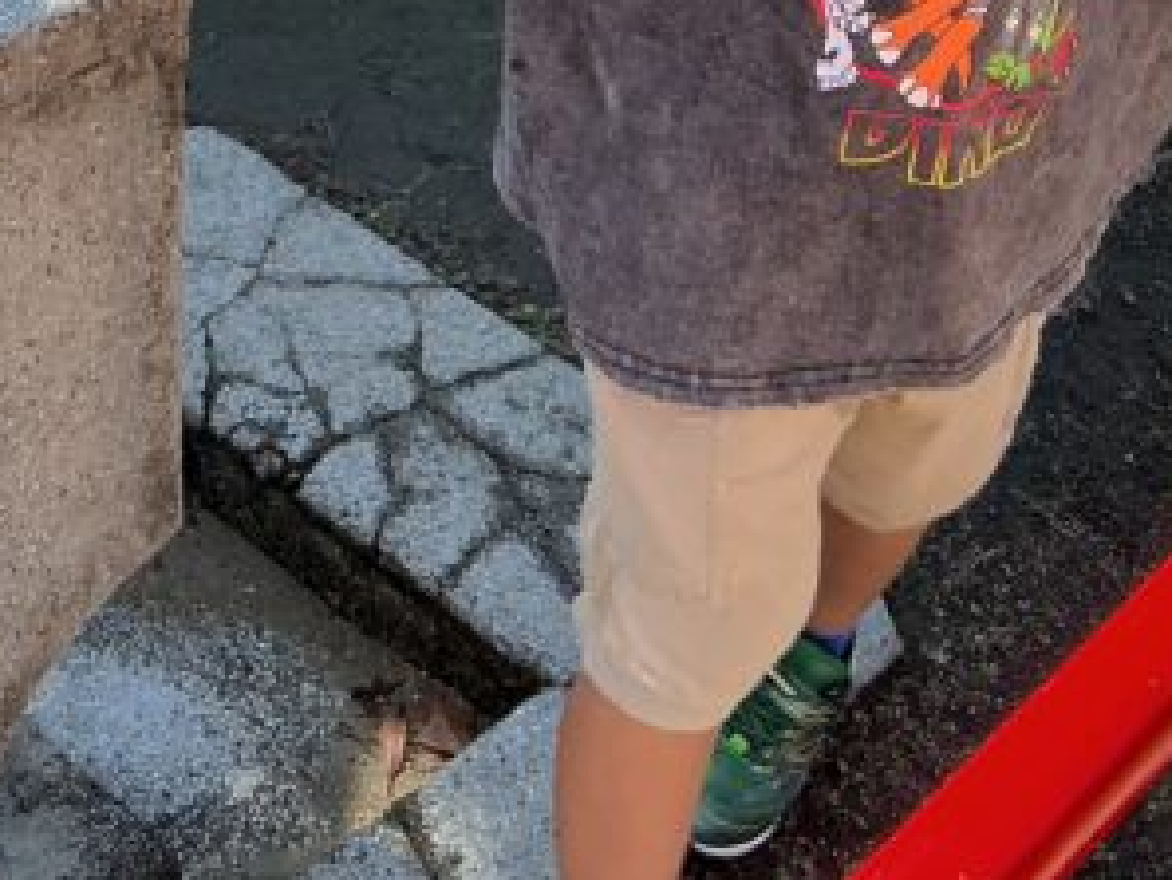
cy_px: -221
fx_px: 2540
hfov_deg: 25.7
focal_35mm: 75
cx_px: 328
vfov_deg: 18.5
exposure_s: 1/469
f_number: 1.8
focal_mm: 3
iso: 25
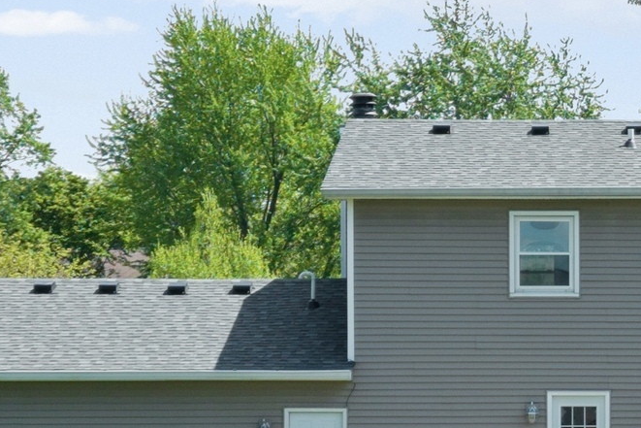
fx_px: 2066
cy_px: 266
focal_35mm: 116
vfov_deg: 11.8
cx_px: 427
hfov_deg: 17.6
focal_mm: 8.67
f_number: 1.8
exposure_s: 1/250
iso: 200
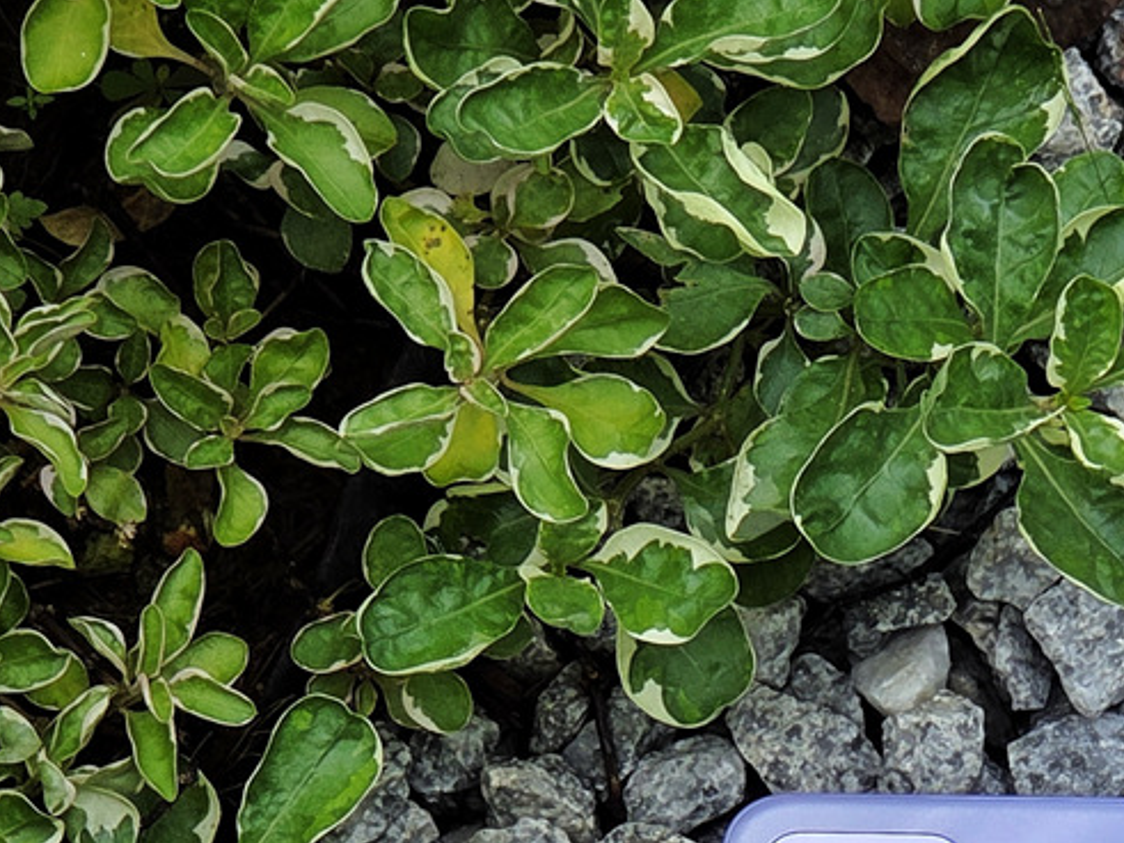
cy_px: 1197
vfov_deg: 6.9
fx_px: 6850
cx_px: 991
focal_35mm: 211
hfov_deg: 9.3
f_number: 2.4
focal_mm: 7
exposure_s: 1/368
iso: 25
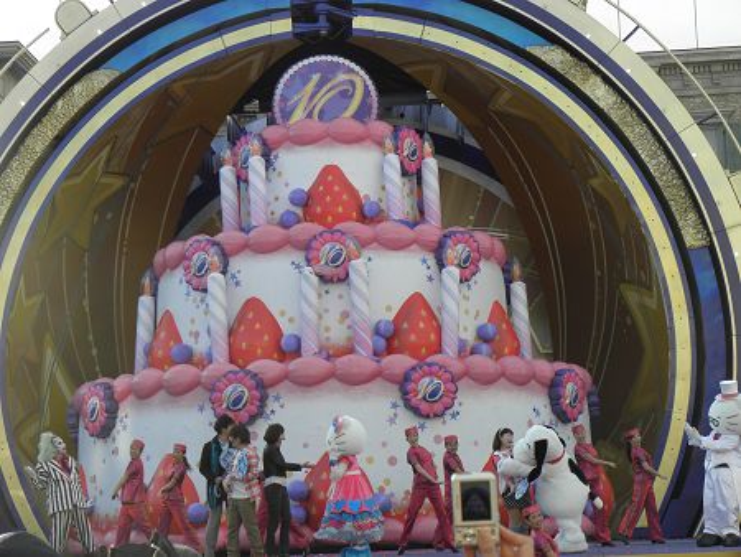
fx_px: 1799
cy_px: 278
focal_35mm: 84
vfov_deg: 17.6
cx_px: 370
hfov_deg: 23.3
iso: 64
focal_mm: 15.11
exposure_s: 1/125
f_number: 4
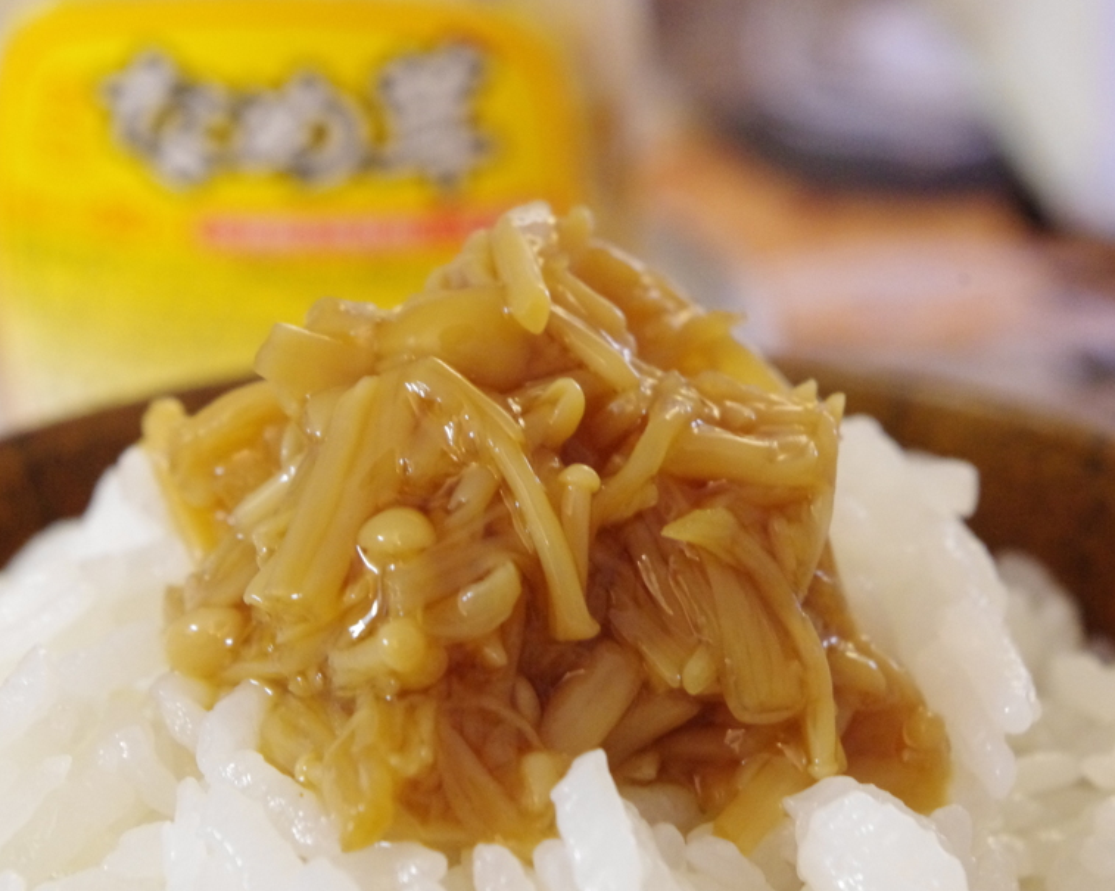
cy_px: 427
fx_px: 3431
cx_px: 501
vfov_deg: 14.8
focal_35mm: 104
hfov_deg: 18.5
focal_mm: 55
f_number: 10
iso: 3200
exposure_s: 1/6
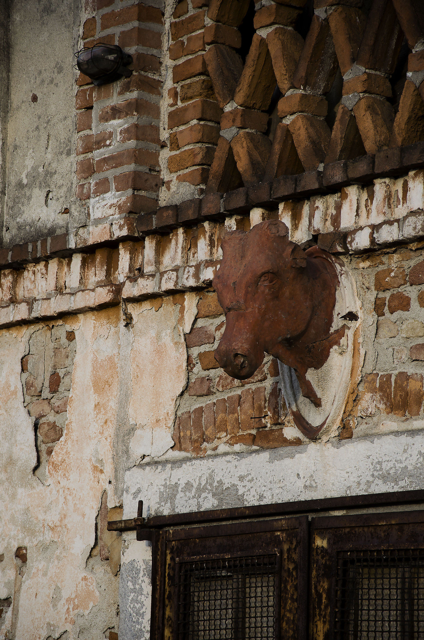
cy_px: 320
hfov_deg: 8.7
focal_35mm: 158
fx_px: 2796
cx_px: 212
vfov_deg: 13.1
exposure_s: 1/250
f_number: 5.6
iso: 160
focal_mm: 105
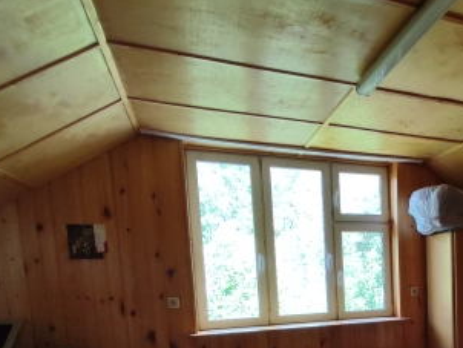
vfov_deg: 39.7
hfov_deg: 49.7
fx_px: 442
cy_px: 317
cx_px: 410
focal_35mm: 33
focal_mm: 1.65
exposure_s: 1/100
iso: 96
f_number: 2.2
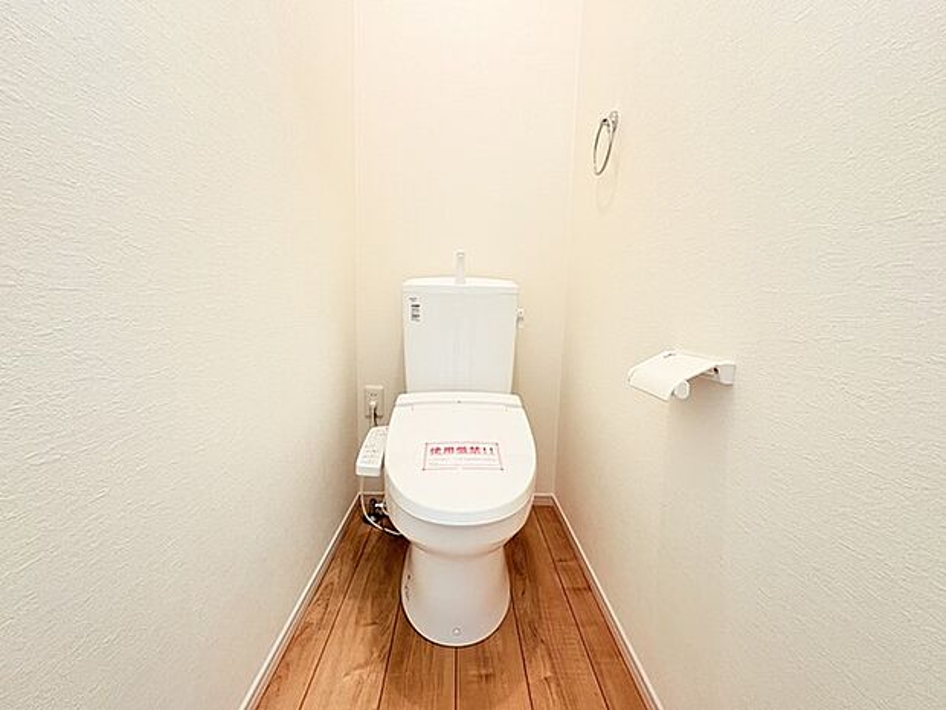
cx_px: 473
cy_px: 355
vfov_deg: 85.7
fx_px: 383
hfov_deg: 102.1
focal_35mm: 14
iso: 320
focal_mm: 2.22
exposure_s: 1/50
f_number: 2.2
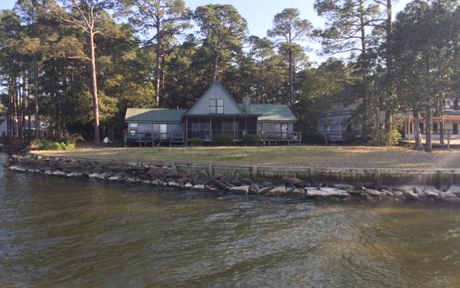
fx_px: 389
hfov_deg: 61.2
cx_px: 230
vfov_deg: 40.5
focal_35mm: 31
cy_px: 160
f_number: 2.2
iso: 32
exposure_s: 1/416
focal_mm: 4.15
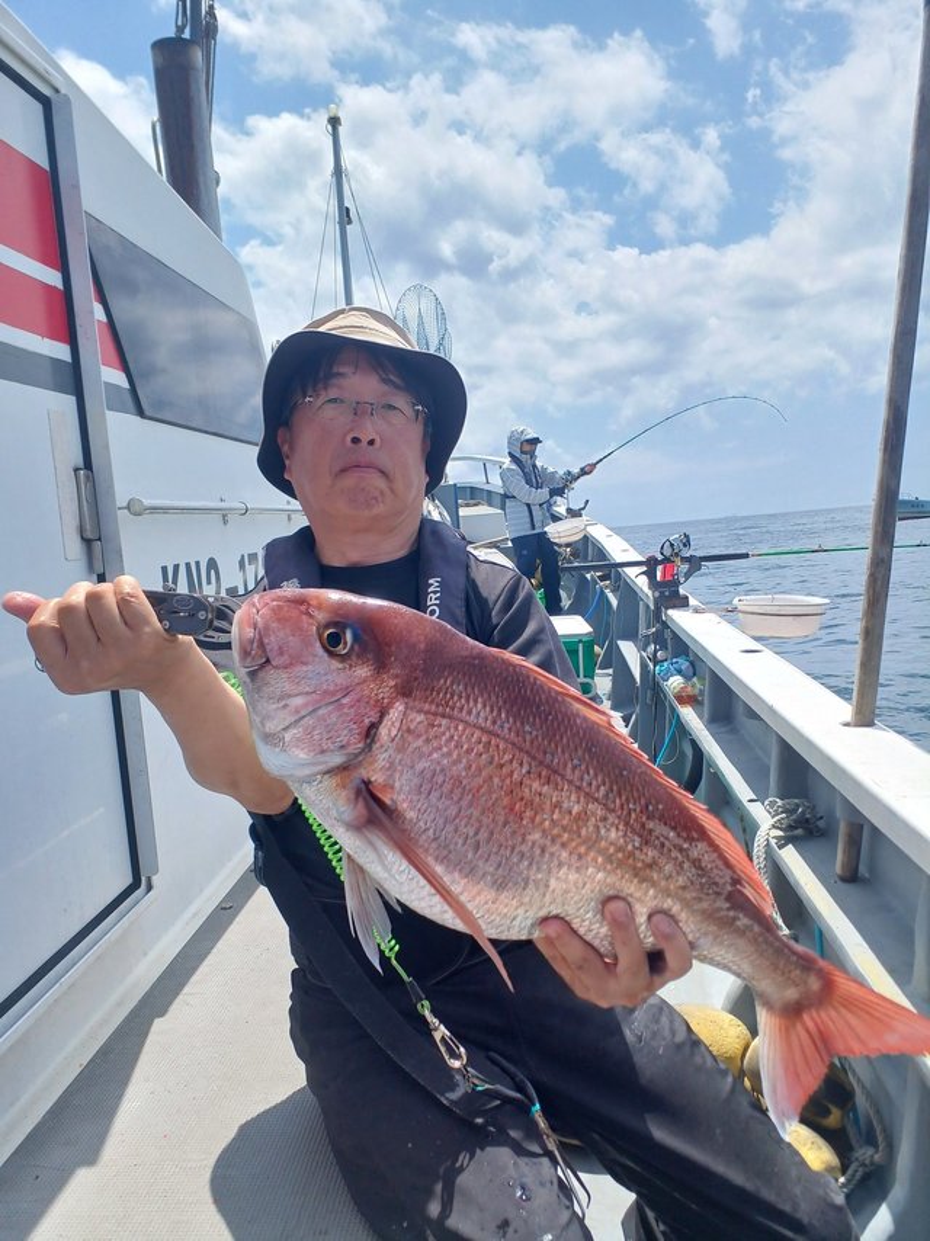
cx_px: 465
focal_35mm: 27
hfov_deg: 51.3
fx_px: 968
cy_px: 620
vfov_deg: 65.3
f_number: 1.9
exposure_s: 1/1183
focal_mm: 3.58
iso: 32
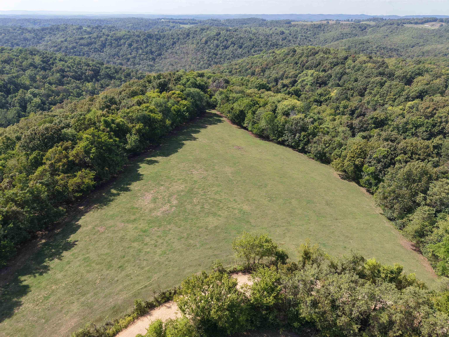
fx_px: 311
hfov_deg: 71.6
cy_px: 168
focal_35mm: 24
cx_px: 224
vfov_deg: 56.8
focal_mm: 8.67
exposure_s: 1/3000
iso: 220
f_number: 1.8
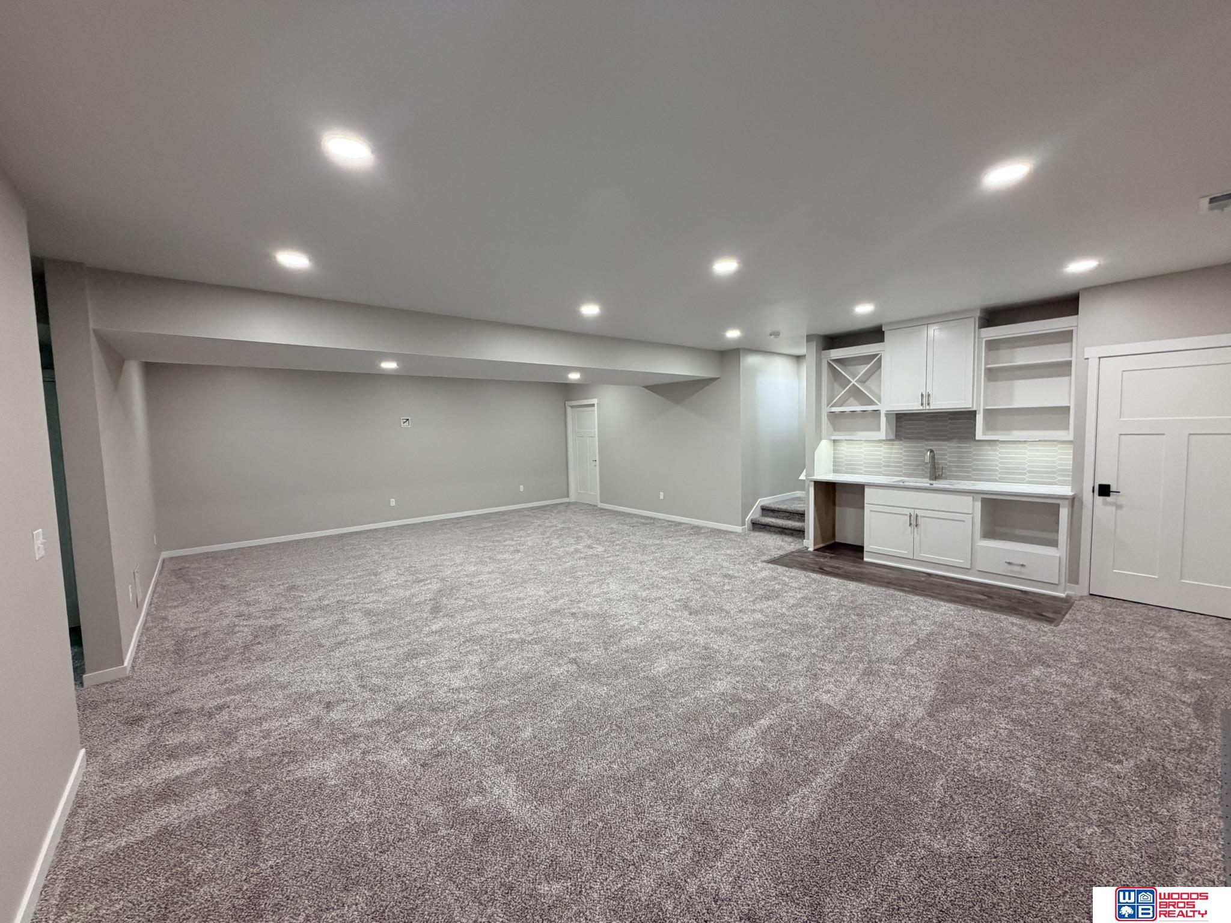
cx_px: 616
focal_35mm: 14
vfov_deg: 85.7
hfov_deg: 102.1
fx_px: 498
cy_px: 462
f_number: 2.2
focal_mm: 2.22
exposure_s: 1/120
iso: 320
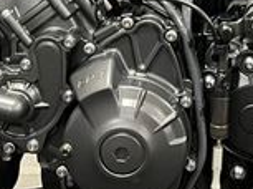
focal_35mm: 109
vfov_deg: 13.2
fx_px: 795
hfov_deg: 17.8
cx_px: 238
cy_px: -25
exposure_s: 1/33
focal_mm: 5.1
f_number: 1.6
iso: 400
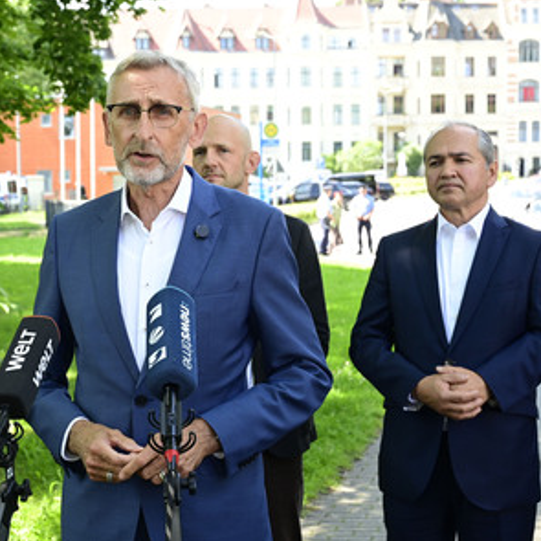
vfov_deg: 23.4
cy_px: 270
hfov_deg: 23.2
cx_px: 148
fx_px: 1308
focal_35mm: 74
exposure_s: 1/200
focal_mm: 57
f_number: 8
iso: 1000
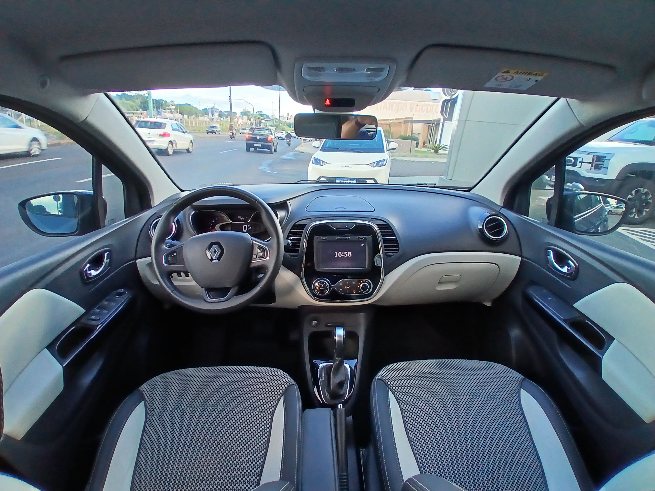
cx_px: 328
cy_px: 246
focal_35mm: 17
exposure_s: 1/60
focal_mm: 1.4
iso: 50
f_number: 2.2
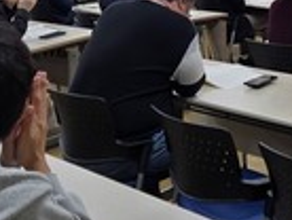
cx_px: 256
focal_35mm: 75
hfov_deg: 25.2
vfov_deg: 19.1
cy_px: -4
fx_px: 634
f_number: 1.8
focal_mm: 5.4
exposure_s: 1/120
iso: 50
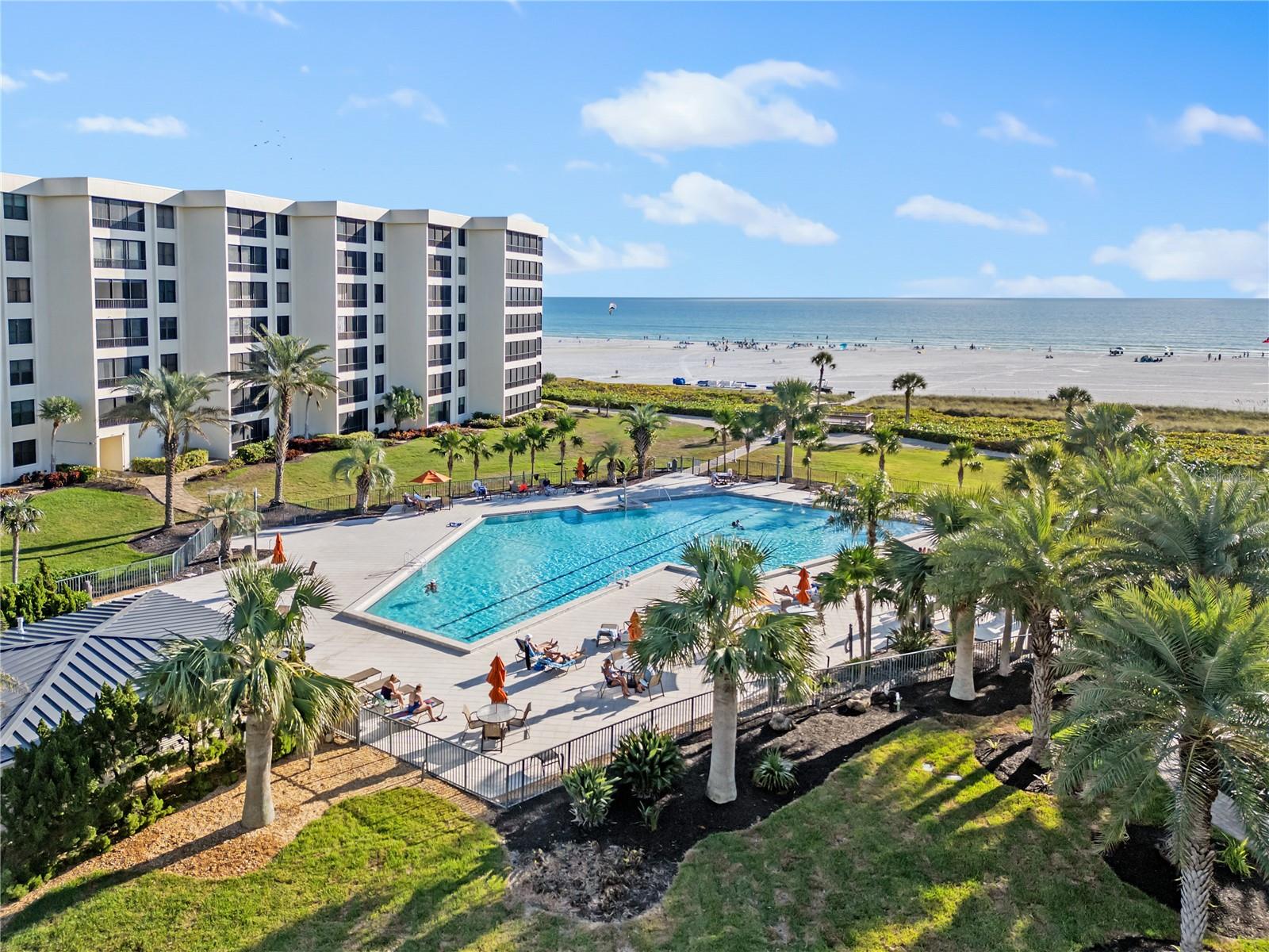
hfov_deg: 71.6
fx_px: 880
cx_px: 634
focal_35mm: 24
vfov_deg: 56.8
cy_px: 476
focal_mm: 6.72
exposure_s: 1/3200
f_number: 1.7
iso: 110
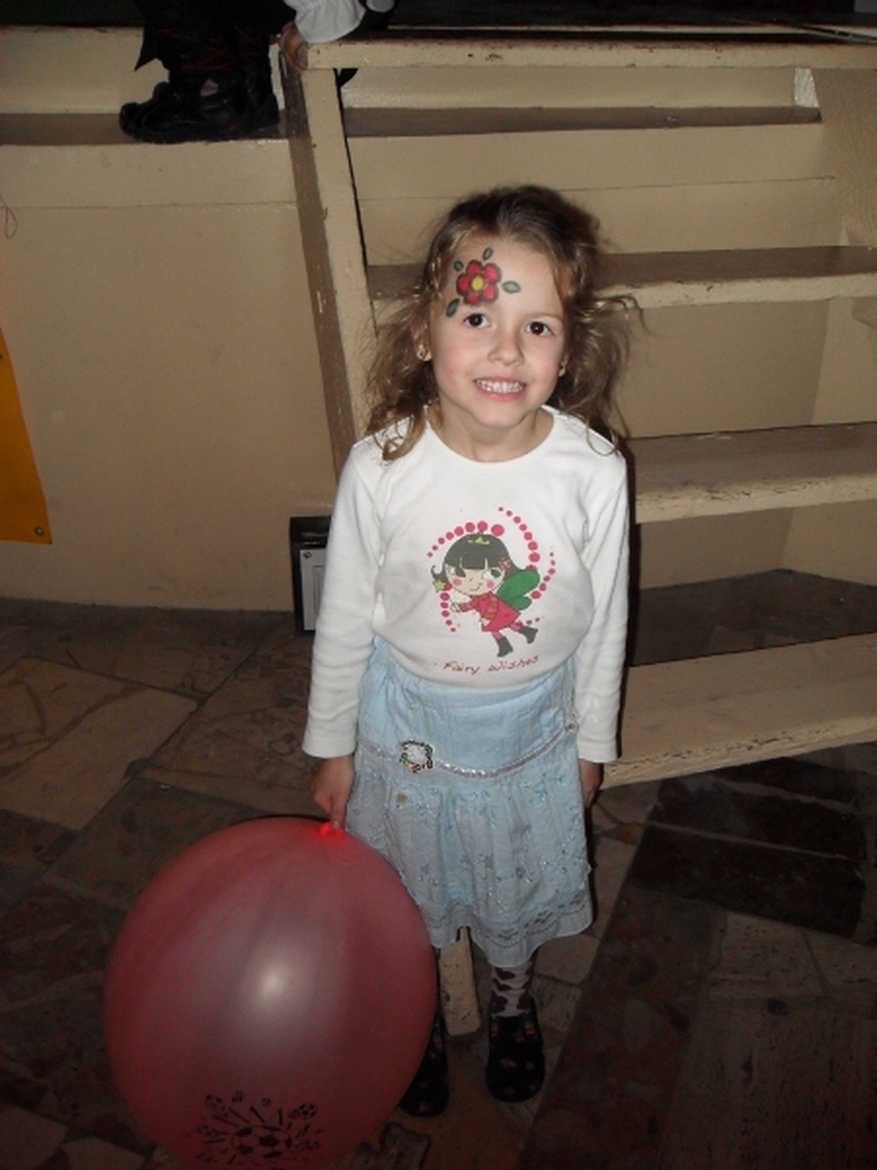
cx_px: 438
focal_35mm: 35
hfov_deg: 40.7
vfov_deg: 52.6
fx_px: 1182
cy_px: 585
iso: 200
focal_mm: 6.2
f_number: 2.8
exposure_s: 1/45
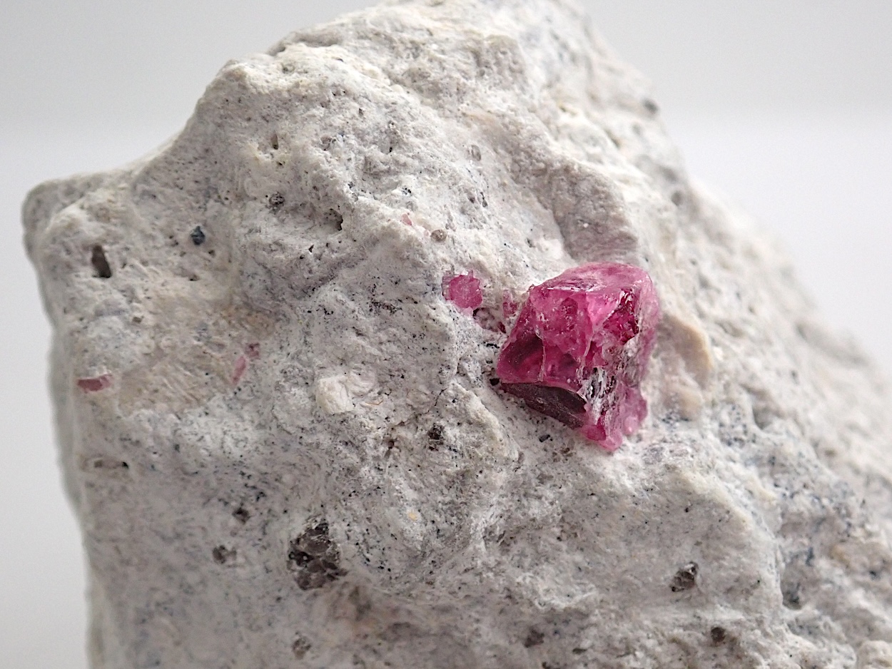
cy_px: 334
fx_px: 2577
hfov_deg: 19.6
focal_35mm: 100
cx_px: 446
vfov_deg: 14.8
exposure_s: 1/100
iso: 640
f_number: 4.9
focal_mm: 18
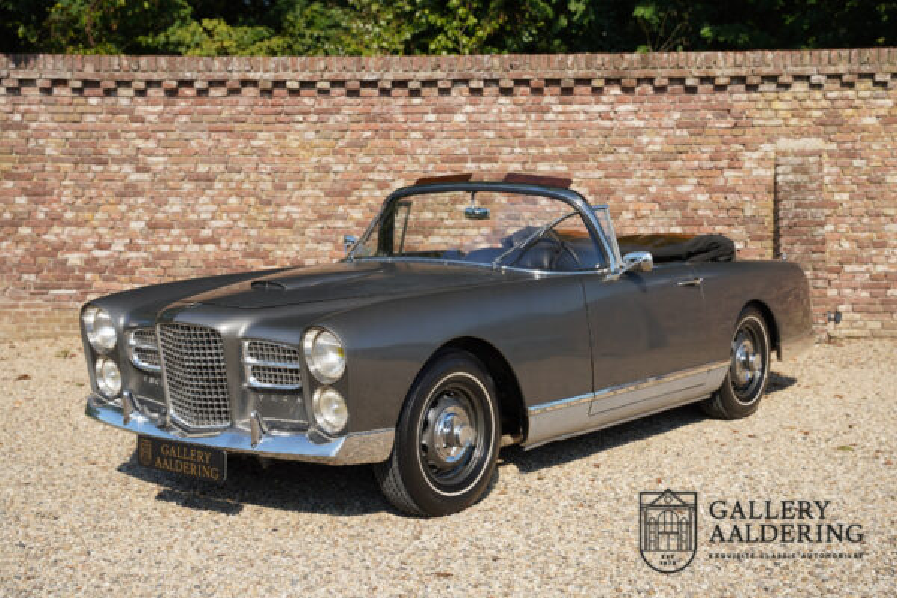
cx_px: 448
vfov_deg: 26.2
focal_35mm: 52
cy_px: 299
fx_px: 1283
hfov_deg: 38.5
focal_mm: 51.5
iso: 100
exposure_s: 1/250
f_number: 4.5
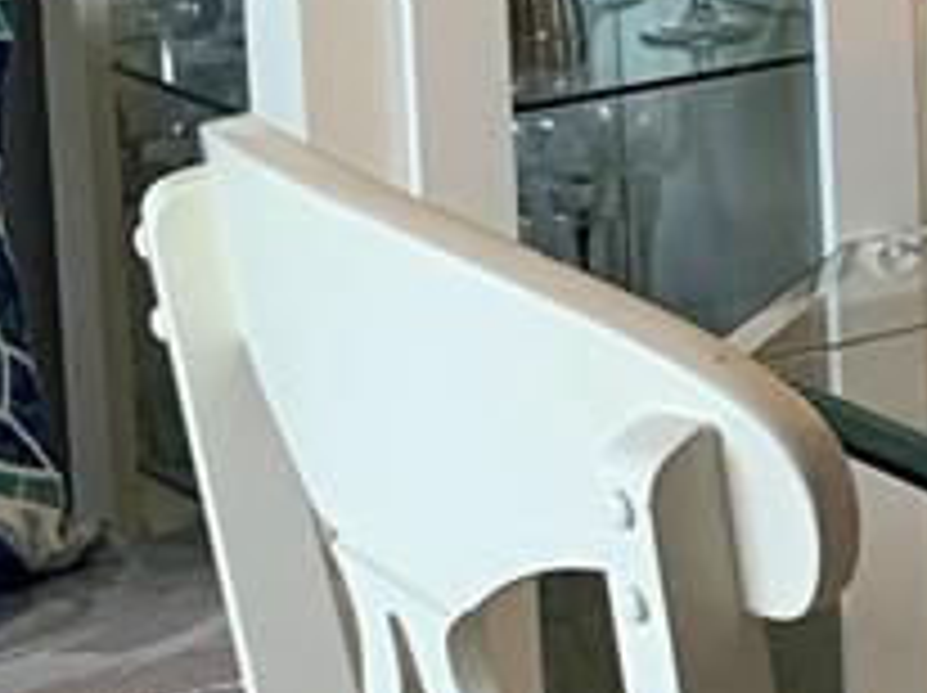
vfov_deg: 7.2
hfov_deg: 8.9
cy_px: -500
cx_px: 2210
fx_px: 5403
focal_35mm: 202
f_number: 1.8
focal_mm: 4.25
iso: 64
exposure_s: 1/60
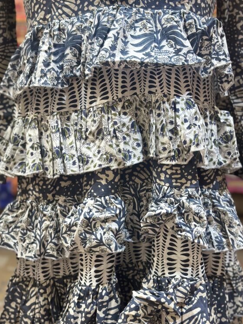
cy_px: 175
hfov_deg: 28.0
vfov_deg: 36.8
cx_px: 123
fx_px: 486
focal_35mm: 52
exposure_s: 1/100
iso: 125
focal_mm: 6.86
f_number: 1.78
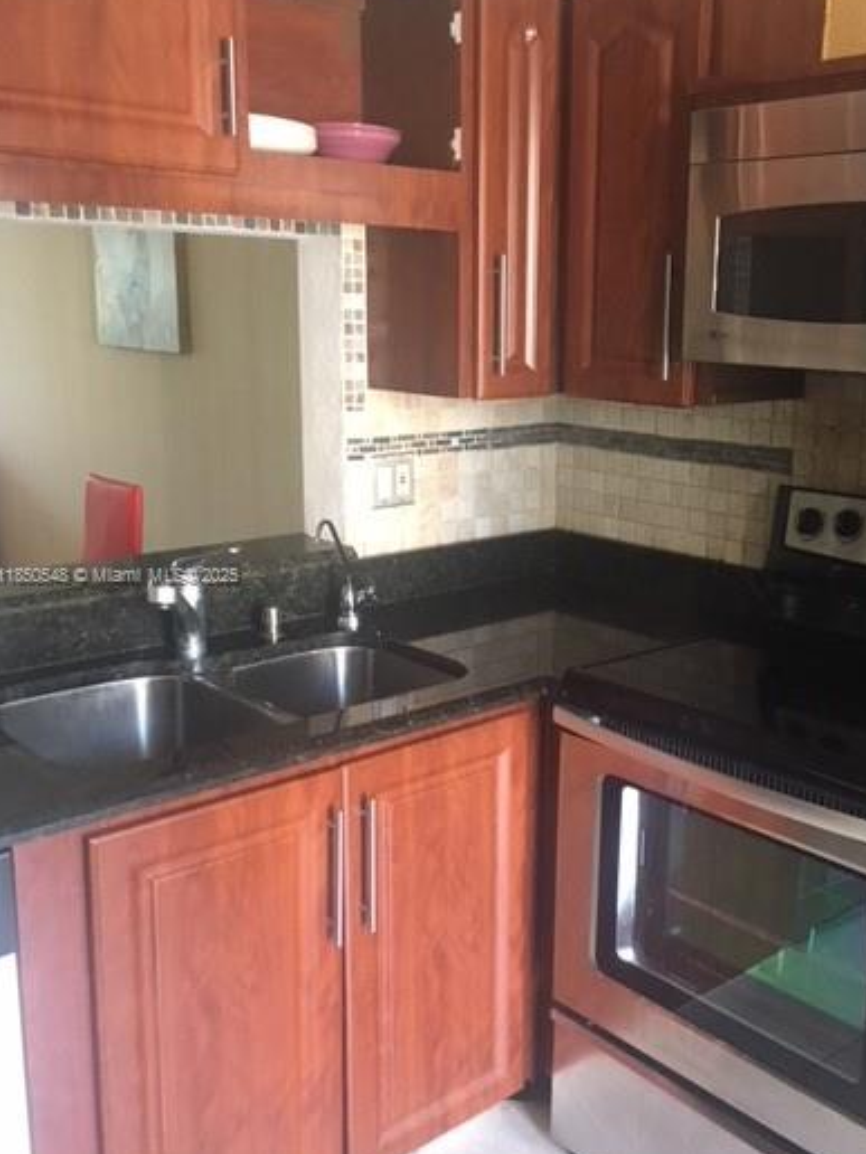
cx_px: 519
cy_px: 577
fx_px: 1201
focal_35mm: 36
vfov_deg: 51.4
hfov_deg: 39.5
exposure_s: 1/30
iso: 160
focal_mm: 4.15
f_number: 2.2
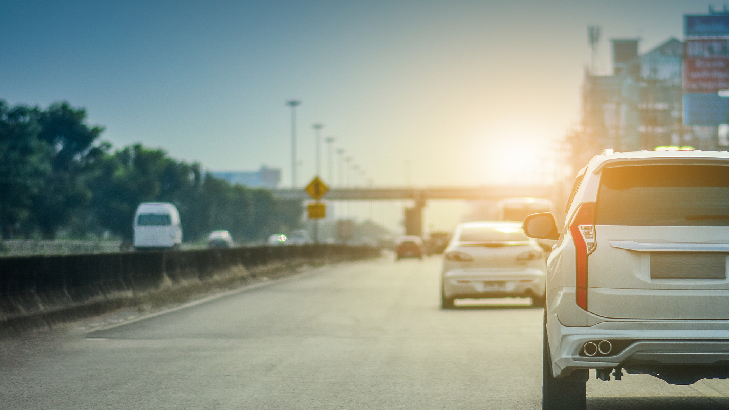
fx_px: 2600
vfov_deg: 9.0
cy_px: 217
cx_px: 363
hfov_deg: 16.0
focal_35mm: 135
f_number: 2
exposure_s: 1/6400
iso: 200
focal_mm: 85
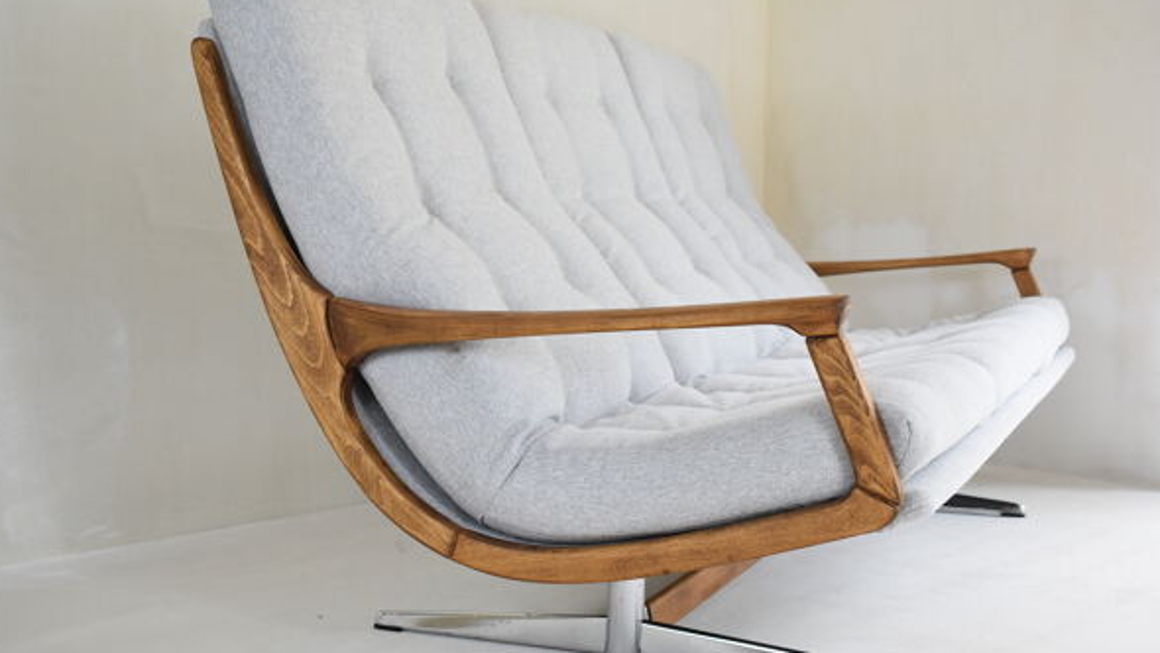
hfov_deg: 41.7
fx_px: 1524
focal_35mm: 50
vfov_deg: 24.2
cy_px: 326
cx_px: 576
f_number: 5
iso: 800
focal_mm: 31
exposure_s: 1/125
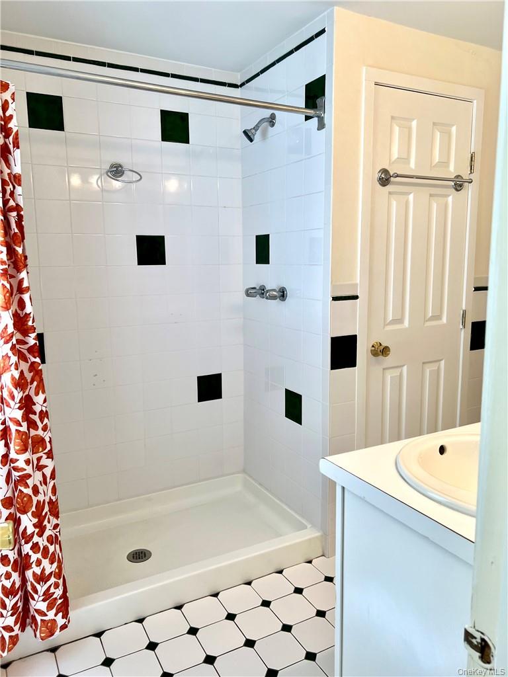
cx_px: 254
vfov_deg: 67.3
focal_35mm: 26
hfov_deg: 53.1
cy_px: 338
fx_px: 509
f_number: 1.5
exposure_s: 1/120
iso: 50
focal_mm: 5.7
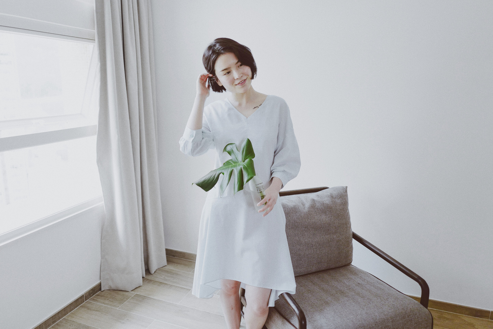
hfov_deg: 65.5
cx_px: 246
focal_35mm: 28
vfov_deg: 46.4
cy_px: 164
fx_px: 383
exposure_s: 1/250
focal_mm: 28
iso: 400
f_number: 1.7
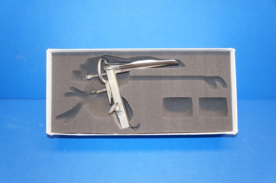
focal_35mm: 38
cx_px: 138
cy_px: 92
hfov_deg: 51.3
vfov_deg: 35.4
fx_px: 287
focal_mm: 25
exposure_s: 1/60
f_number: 4
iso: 400
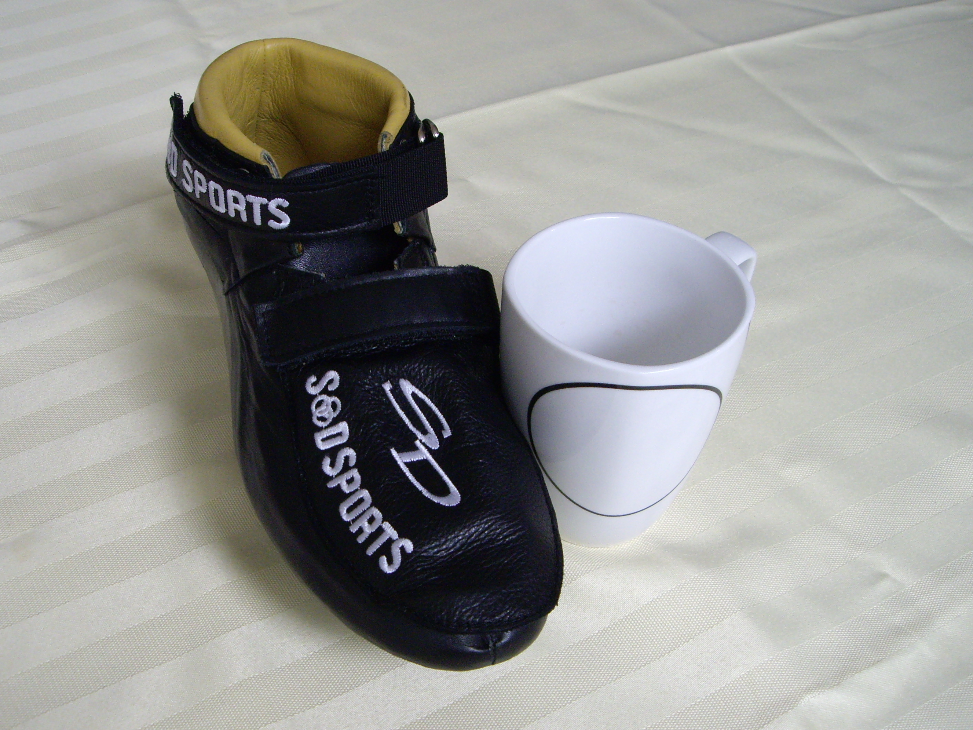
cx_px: 427
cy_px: 387
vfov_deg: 32.9
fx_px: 1237
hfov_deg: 42.9
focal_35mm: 44
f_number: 2.7
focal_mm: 6.2
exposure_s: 1/80
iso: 200
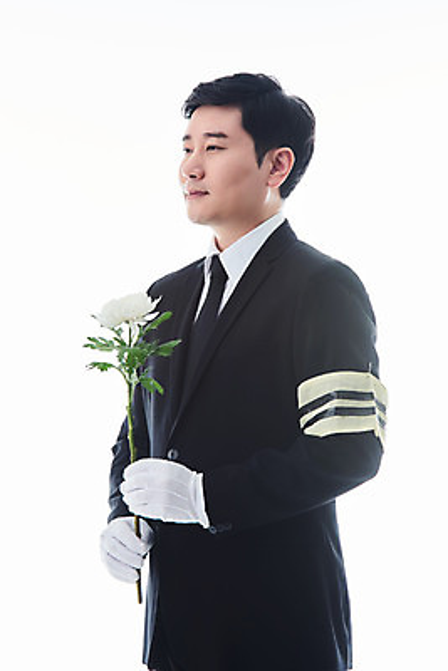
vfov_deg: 15.2
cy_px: 336
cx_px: 224
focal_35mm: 135
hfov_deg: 10.2
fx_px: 2518
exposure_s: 1/125
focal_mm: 135
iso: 100
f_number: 14
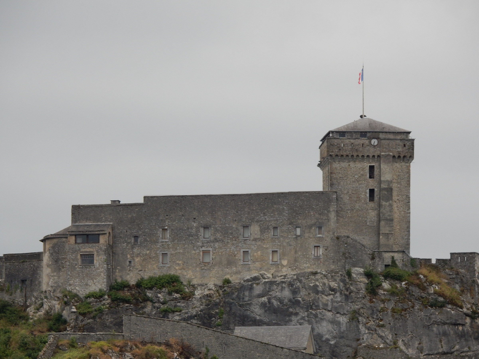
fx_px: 4442
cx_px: 240
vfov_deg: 4.6
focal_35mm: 321
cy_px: 180
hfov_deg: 6.2
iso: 125
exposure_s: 1/100
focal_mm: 57.3
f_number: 6.3
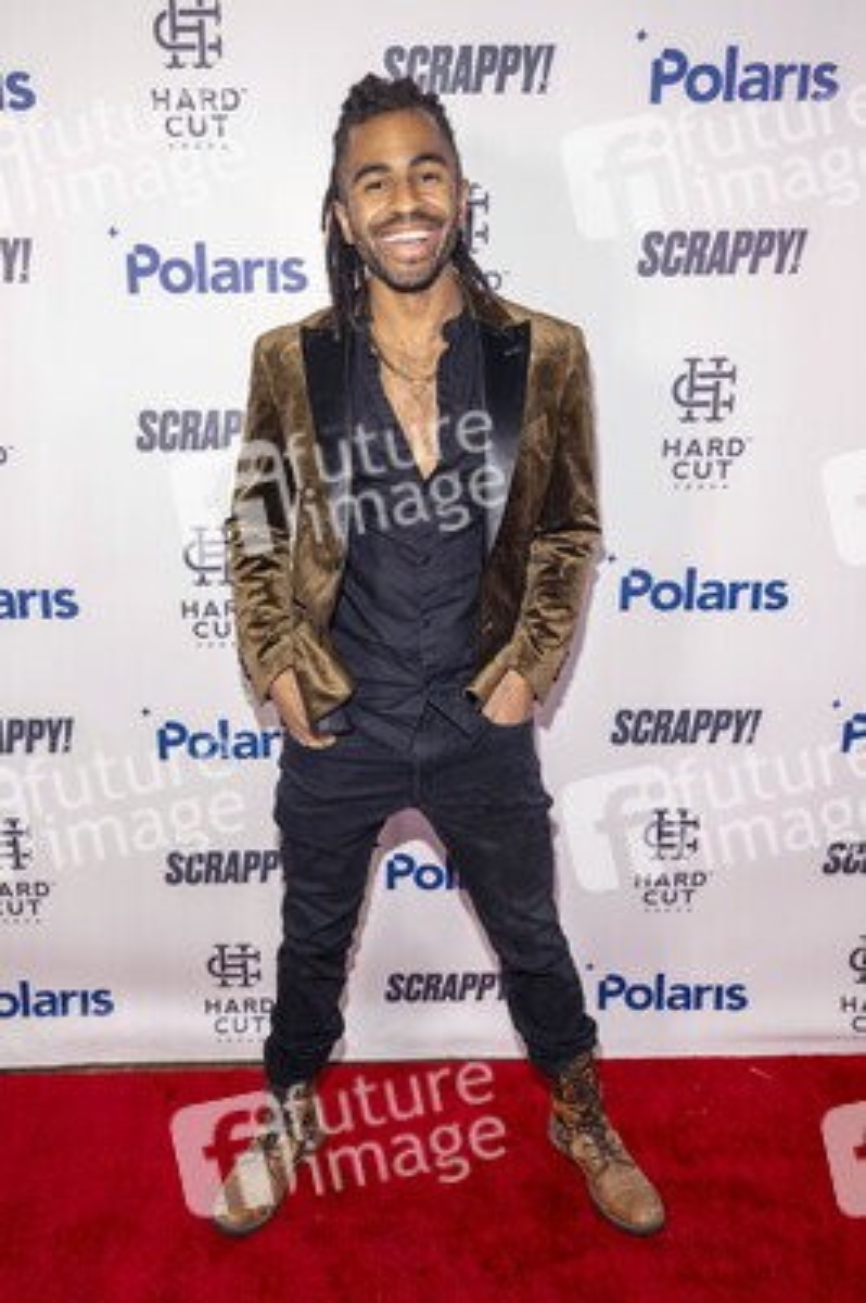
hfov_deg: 53.1
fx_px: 867
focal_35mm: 24
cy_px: 652
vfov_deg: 73.8
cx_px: 433
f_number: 5
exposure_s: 1/200
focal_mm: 24
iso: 800
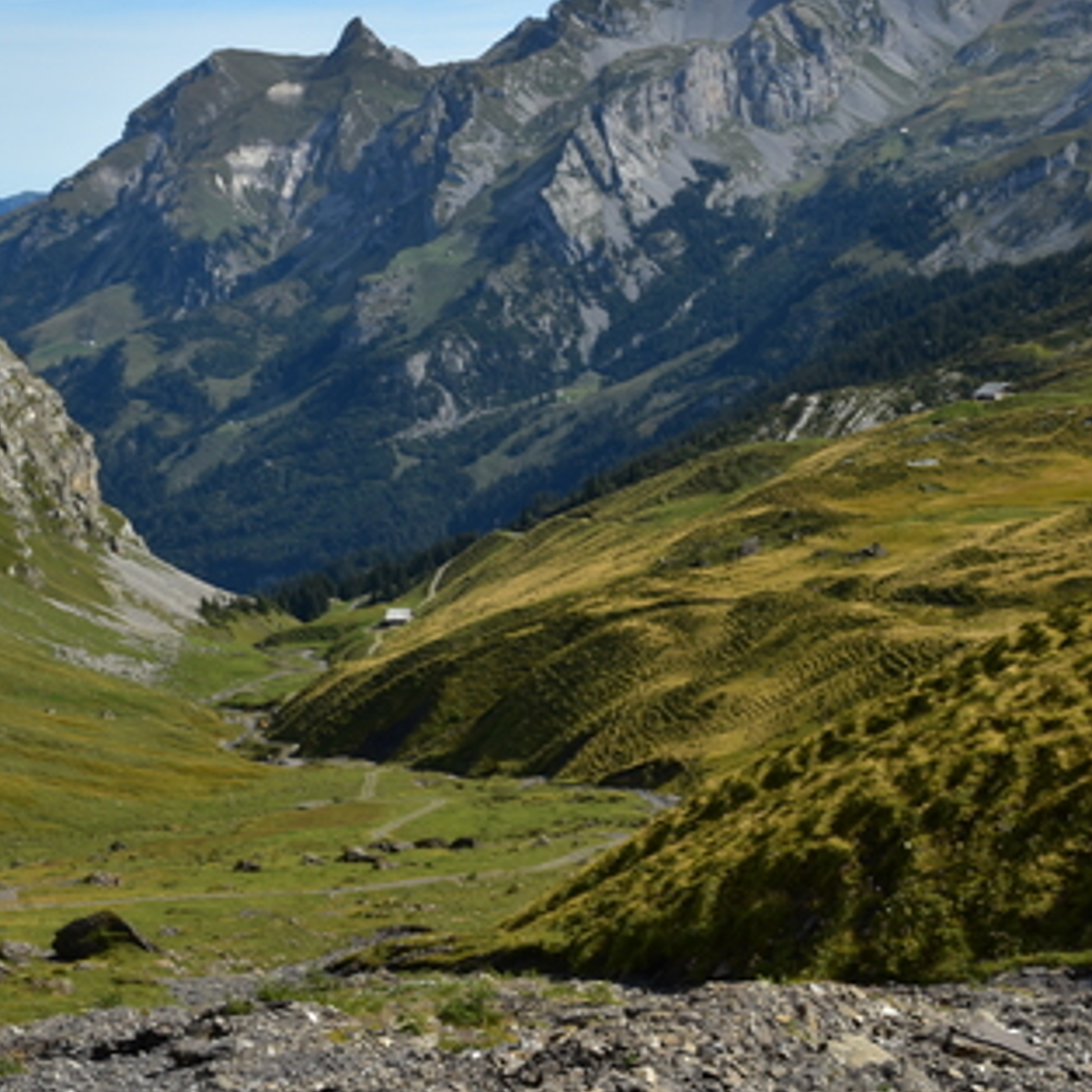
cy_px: 310
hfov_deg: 23.6
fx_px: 2604
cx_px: 650
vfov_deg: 23.5
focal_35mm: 73
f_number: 11
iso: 100
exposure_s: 1/125
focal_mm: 25
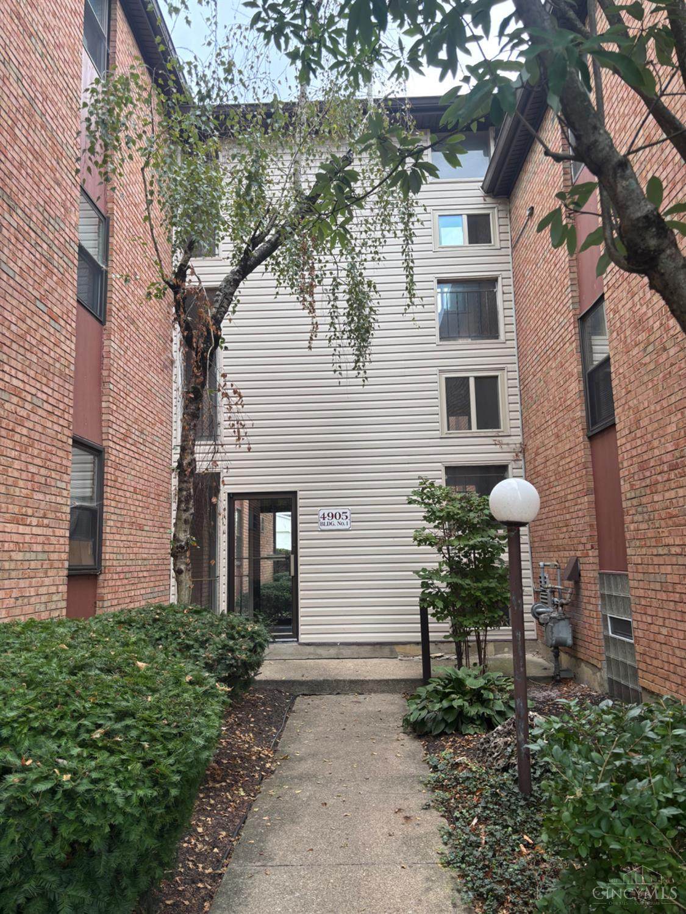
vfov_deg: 67.3
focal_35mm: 26
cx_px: 343
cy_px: 457
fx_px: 687
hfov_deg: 53.1
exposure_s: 1/153
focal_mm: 5.96
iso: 40
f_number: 1.6
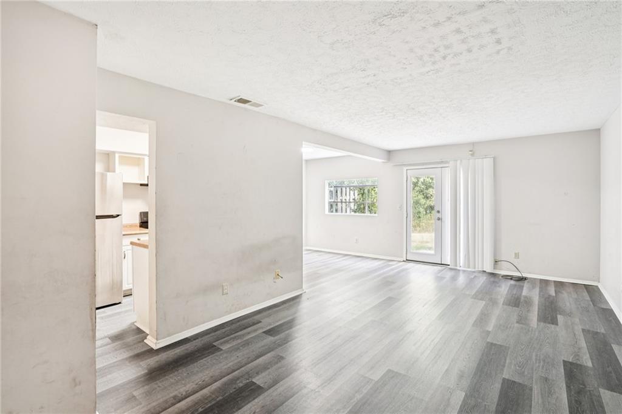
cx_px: 311
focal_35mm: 16
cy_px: 207
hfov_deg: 96.8
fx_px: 276
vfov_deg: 73.7
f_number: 8
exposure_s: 1/2.5
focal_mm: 16
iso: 400
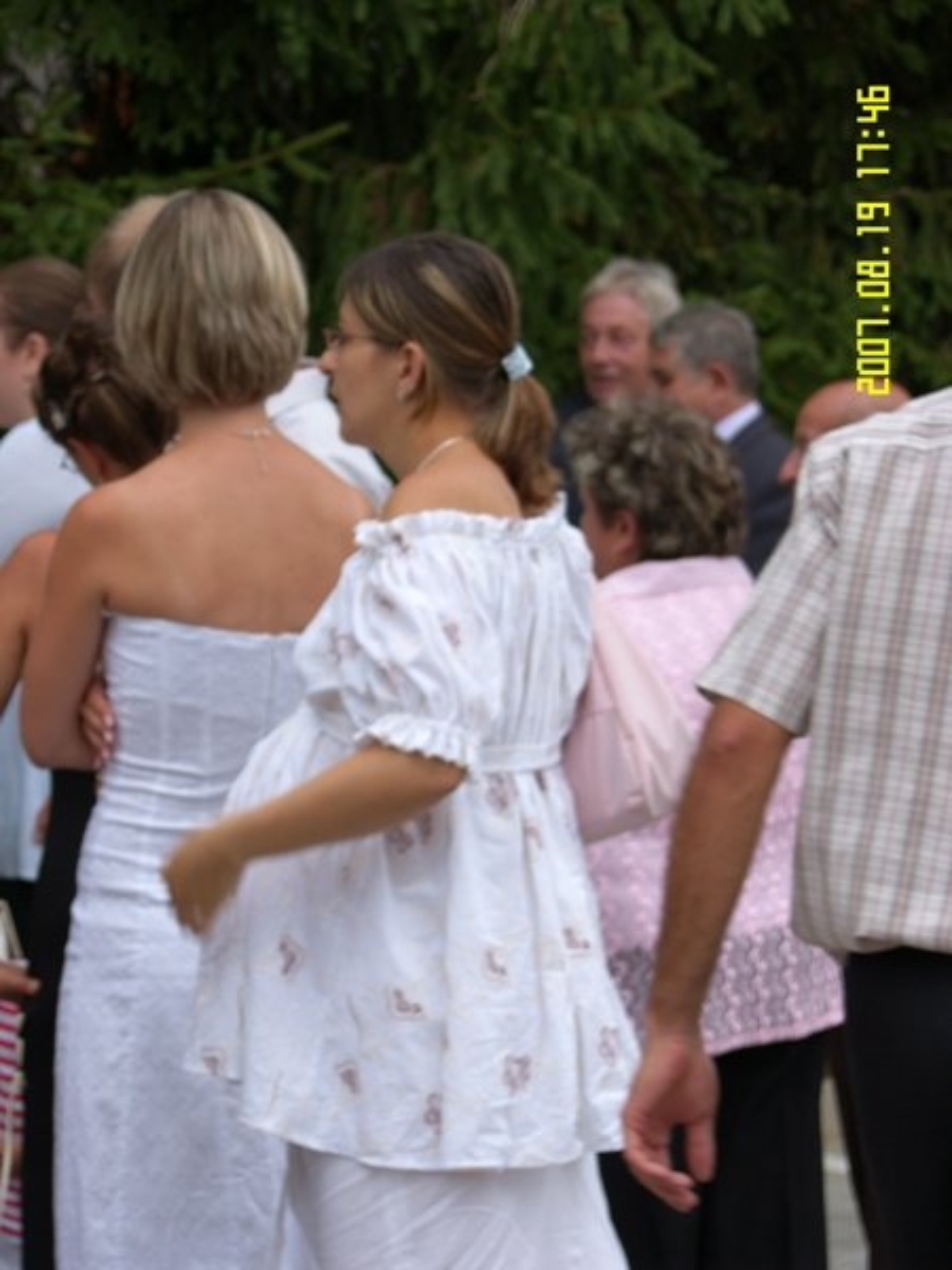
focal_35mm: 160
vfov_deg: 12.3
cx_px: 476
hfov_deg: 9.3
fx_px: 5867
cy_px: 635
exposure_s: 1/100
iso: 64
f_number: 3.5
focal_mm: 41.4
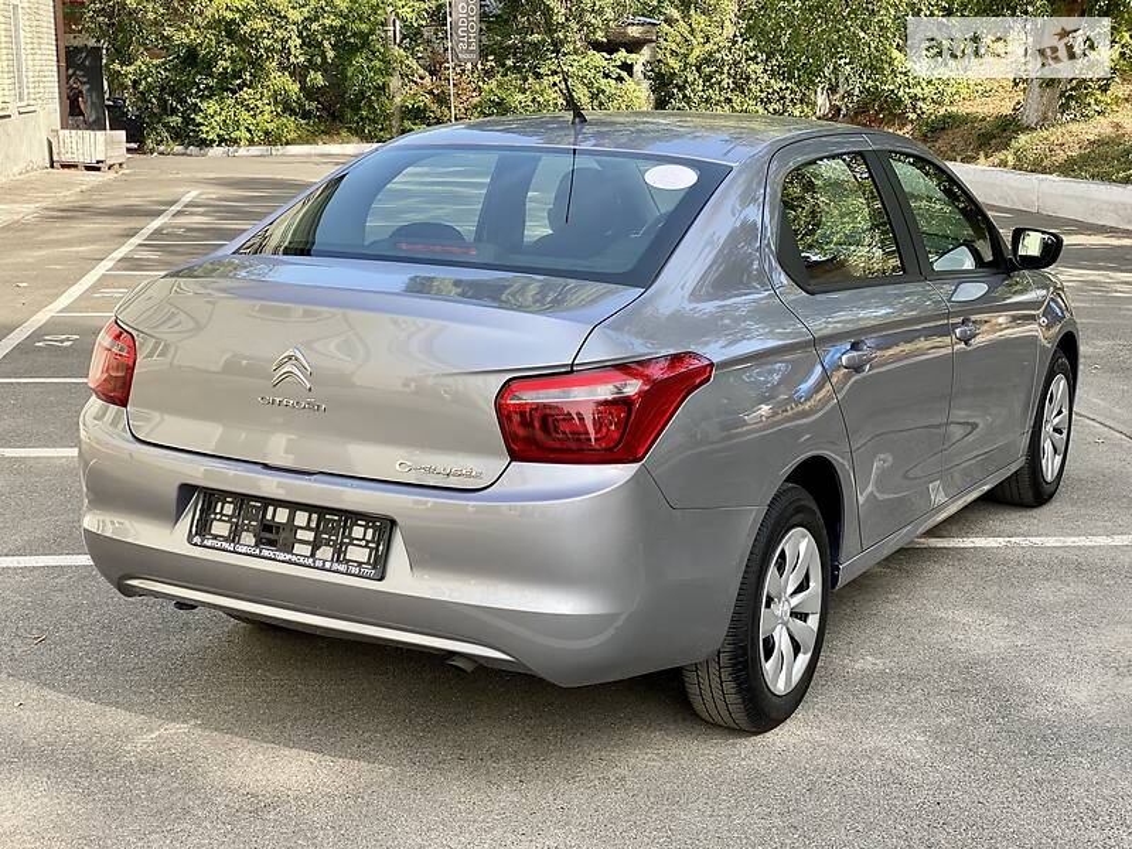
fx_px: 1700
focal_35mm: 52
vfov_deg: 28.0
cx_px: 566
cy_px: 424
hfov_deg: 36.8
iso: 20
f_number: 2
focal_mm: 6
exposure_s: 1/298
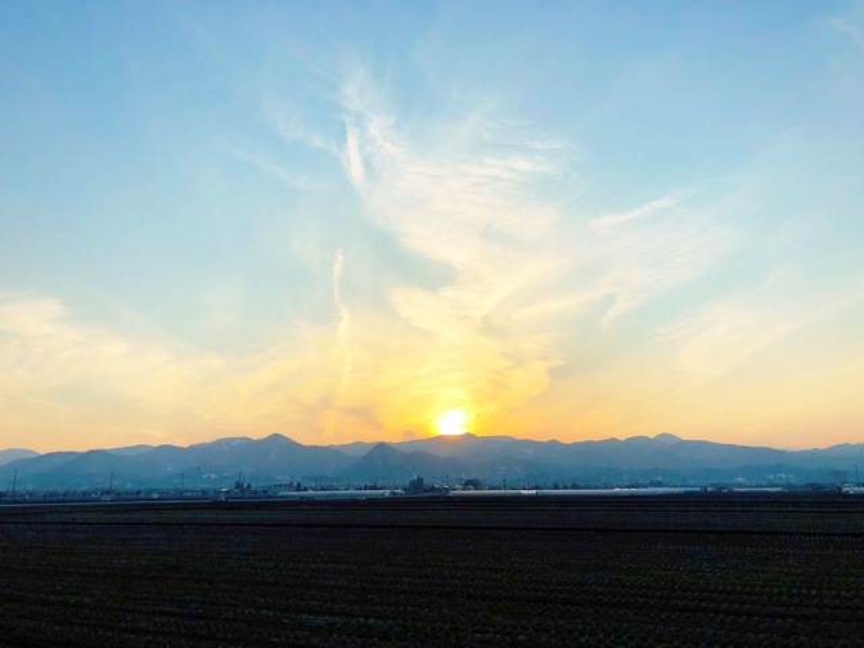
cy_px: 324
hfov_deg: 63.4
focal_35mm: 28
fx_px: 699
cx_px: 432
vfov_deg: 49.7
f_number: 1.8
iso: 20
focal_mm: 4
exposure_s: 1/1499
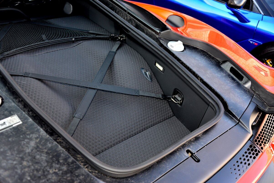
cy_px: 92
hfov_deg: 53.1
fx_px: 274
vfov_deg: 36.9
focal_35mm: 36
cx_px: 137
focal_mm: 36
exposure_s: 1/200
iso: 640
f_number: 4
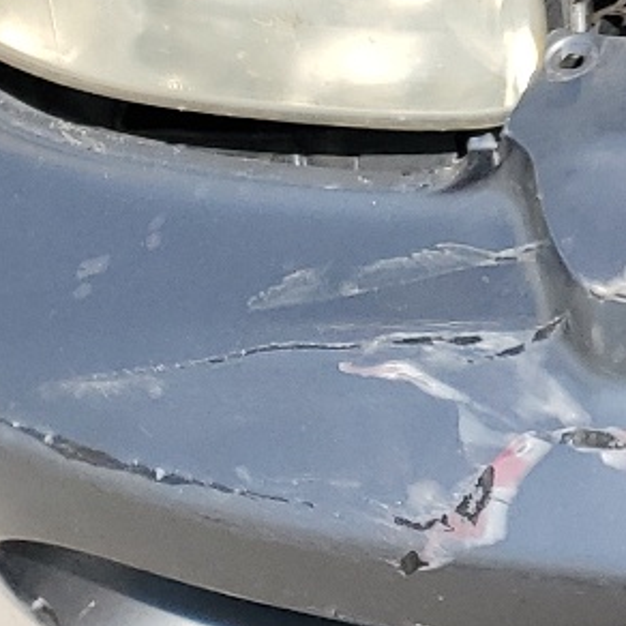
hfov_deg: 11.1
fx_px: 2578
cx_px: 1623
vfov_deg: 12.6
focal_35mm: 126
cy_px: -497
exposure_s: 1/2500
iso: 50
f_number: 1.5
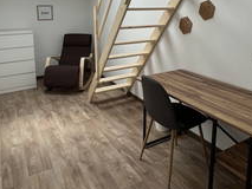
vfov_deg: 57.4
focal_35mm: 22
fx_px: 160
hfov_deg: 76.3
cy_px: 43
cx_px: 131
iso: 50
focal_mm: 1.57
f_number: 1.8
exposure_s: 1/99
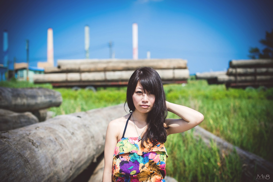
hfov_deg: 39.6
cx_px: 136
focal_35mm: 50
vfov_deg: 27.0
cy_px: 91
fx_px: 379
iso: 250
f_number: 2.8
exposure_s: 1/6400
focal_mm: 50
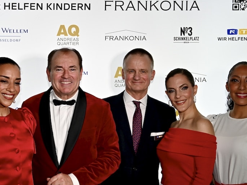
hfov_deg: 36.5
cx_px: 86
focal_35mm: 52
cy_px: 92
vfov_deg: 28.0
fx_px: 371
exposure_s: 1/100
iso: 220
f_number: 2.8
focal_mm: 36
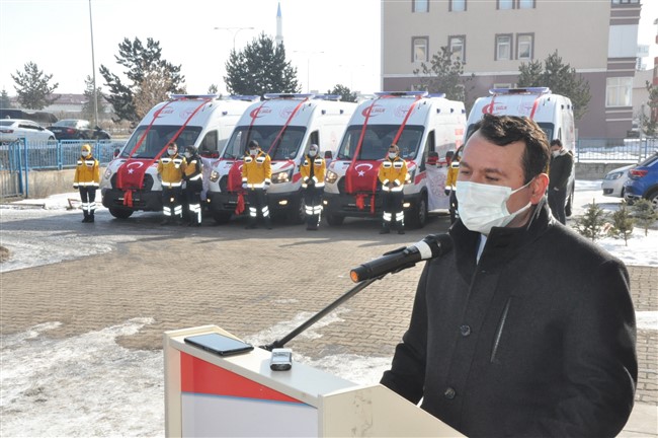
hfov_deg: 38.9
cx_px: 329
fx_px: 931
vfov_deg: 26.4
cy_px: 219
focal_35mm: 51
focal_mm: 34
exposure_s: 1/200
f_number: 29
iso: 1600
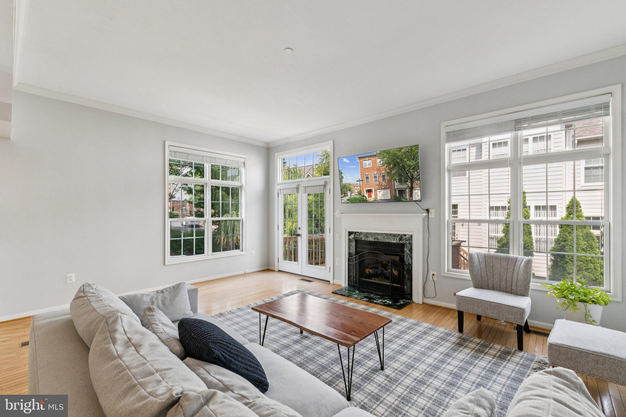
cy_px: 208
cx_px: 313
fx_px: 261
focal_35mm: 15
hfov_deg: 100.4
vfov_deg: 77.3
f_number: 9
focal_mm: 10
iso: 250
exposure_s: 1/40
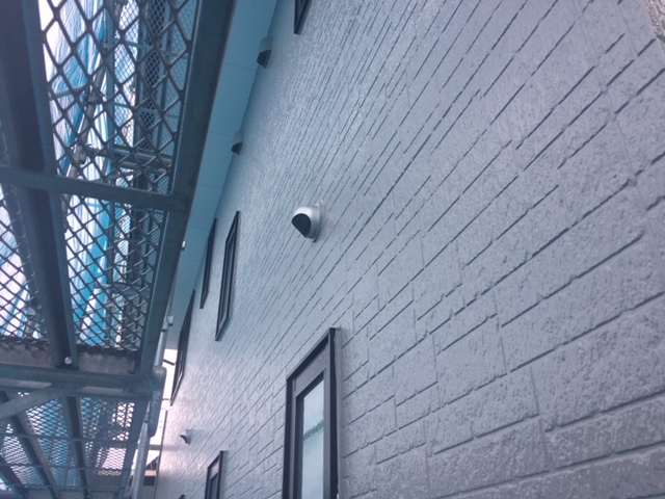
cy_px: 250
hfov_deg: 61.7
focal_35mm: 29
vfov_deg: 48.2
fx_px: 557
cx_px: 332
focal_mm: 4.15
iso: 32
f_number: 2.2
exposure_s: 1/203
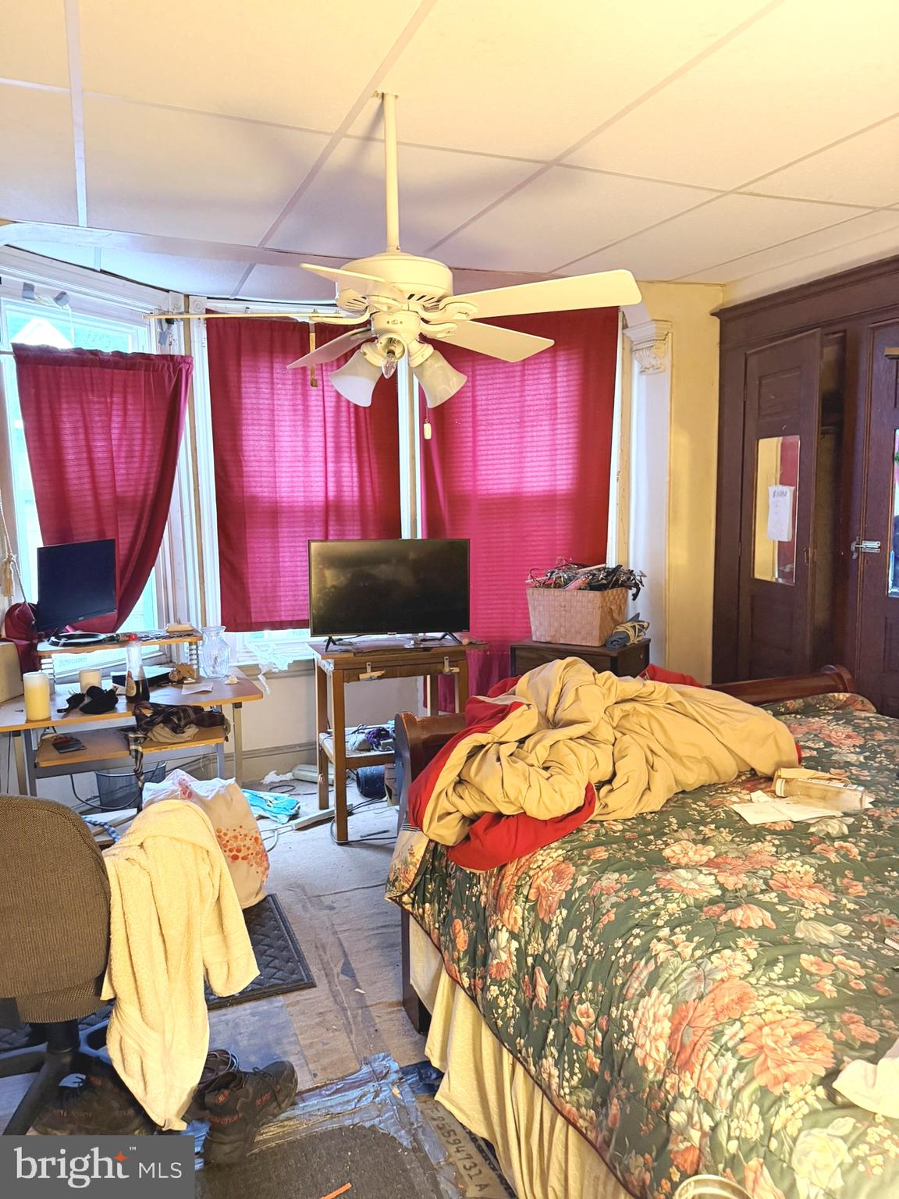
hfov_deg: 56.8
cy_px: 600
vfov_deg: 71.6
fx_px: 831
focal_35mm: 24
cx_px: 450
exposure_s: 1/40
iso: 800
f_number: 1.78
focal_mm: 6.76
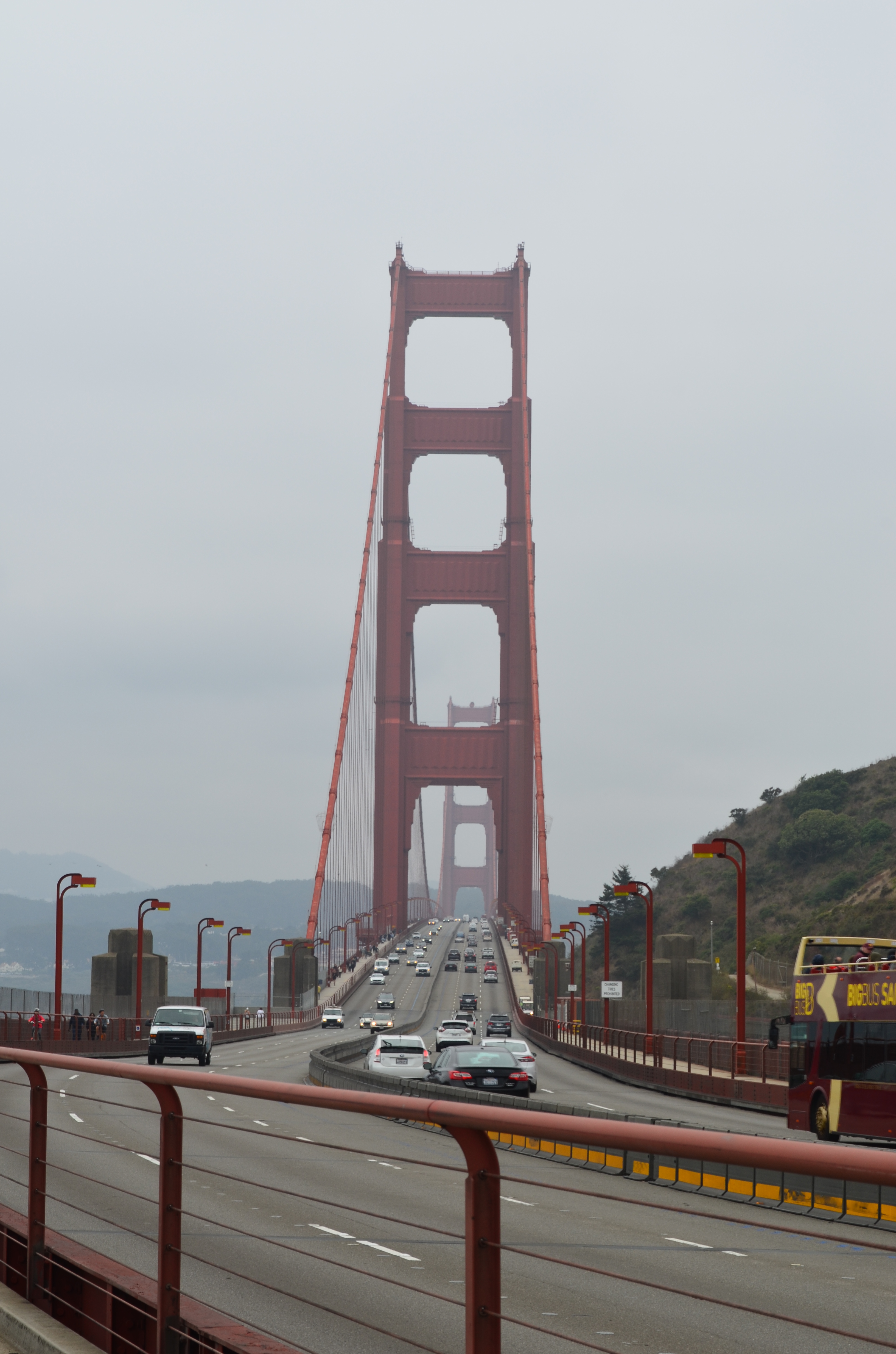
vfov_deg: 24.7
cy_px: 677
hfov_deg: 16.5
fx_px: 3094
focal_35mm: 82
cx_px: 448
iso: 140
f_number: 11
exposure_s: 1/125
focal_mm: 55
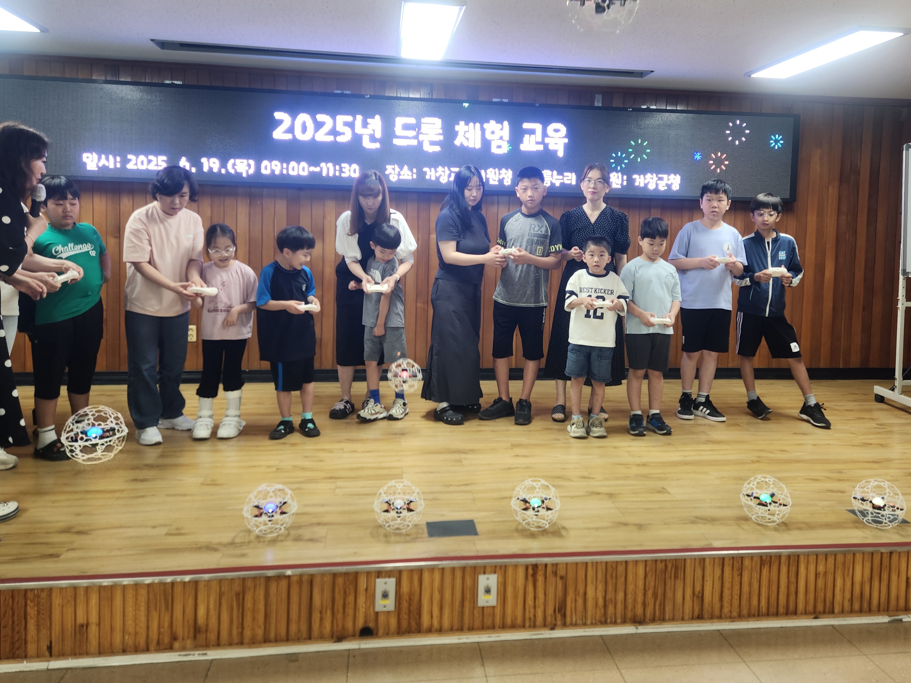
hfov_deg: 63.4
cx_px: 486
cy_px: 269
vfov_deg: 49.4
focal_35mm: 28
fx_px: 737
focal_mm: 5.4
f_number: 1.8
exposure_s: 1/53
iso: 80
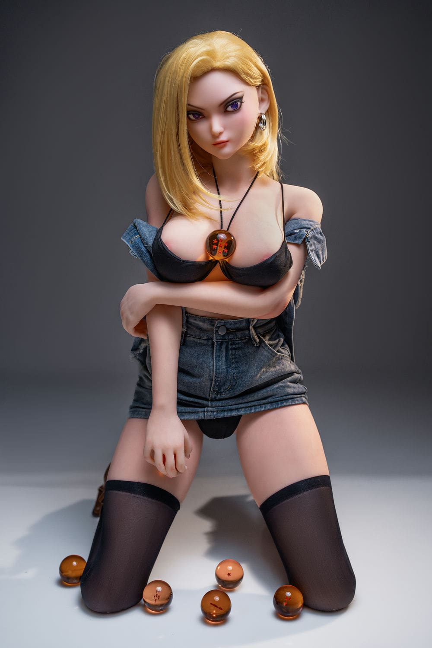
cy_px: 324
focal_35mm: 50
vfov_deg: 39.6
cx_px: 216
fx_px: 900
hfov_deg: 27.0
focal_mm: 50
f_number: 2.8
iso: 200
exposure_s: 1/160
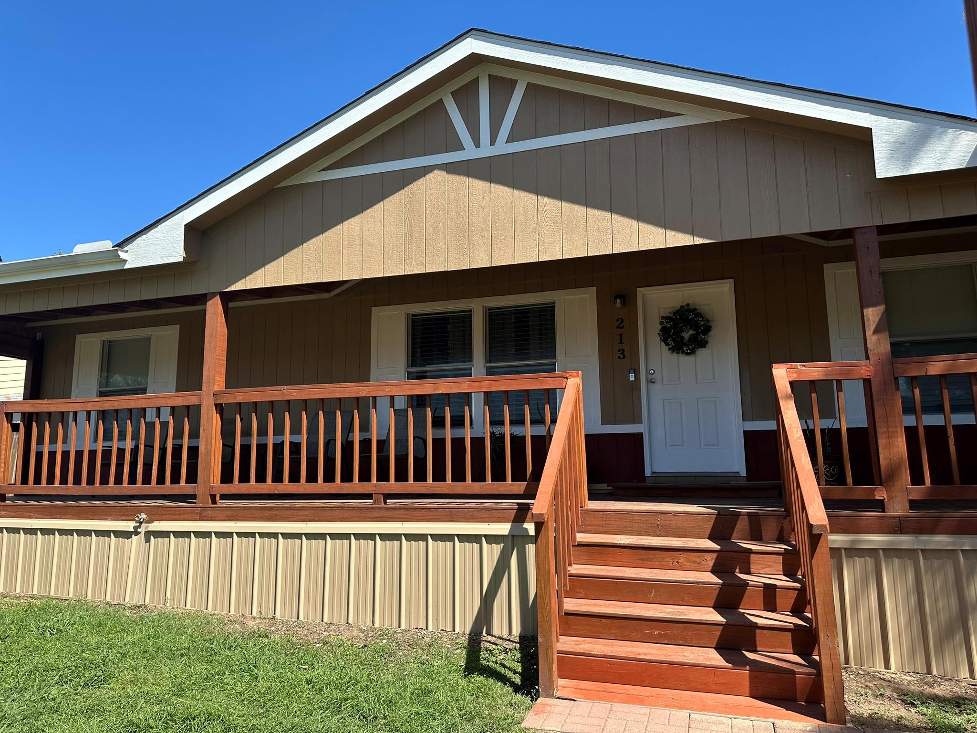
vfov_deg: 56.8
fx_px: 677
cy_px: 366
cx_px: 488
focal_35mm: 24
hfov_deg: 71.6
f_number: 1.78
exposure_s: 1/2203
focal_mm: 6.86
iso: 80
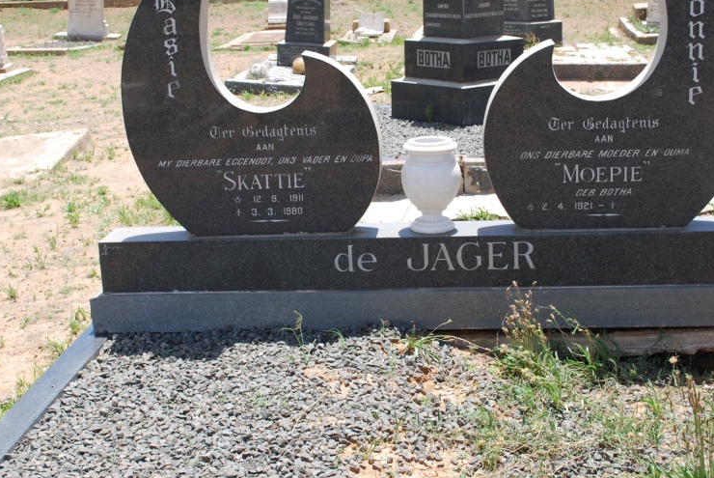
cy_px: 223
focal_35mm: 54
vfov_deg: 25.1
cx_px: 392
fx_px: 1072
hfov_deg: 36.8
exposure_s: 1/200
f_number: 7.1
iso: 100
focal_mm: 26
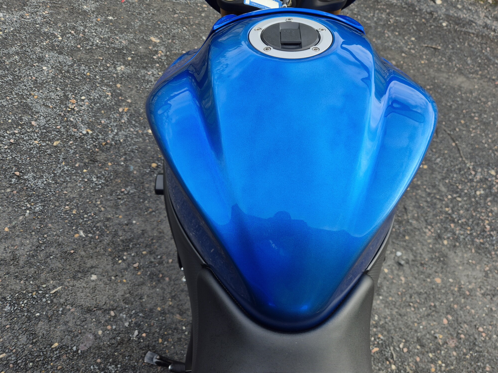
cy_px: 186
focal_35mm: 23
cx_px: 249
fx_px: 331
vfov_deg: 58.9
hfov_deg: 73.9
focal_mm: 5.4
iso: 25
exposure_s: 1/294
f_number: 1.8
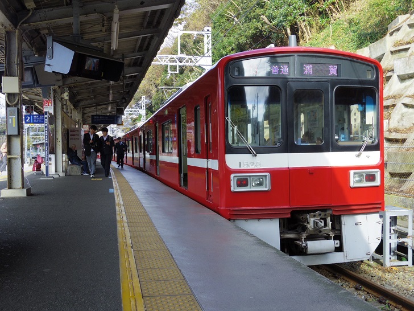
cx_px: 207
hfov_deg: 50.1
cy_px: 156
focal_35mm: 37
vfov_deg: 38.7
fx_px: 443
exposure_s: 1/200
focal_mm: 8
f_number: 4
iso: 200
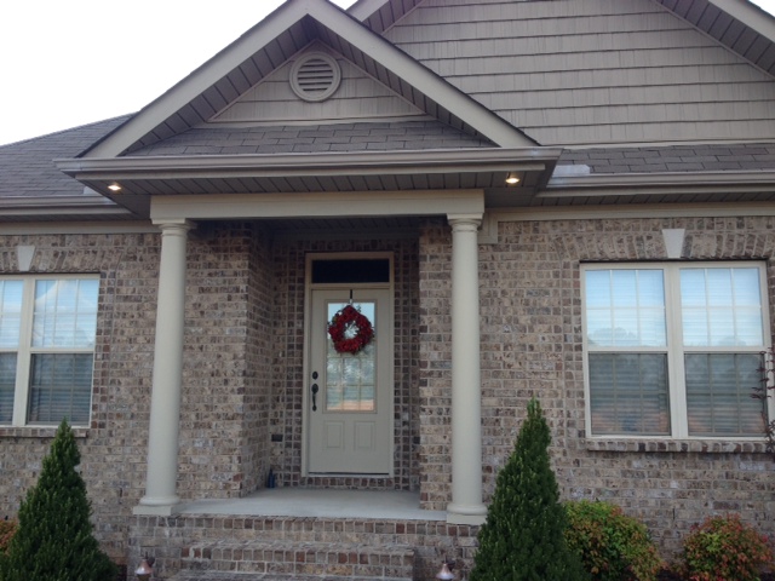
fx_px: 784
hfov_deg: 52.6
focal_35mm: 35
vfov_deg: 40.7
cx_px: 388
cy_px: 290
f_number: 2.4
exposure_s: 1/244
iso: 50
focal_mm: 4.28
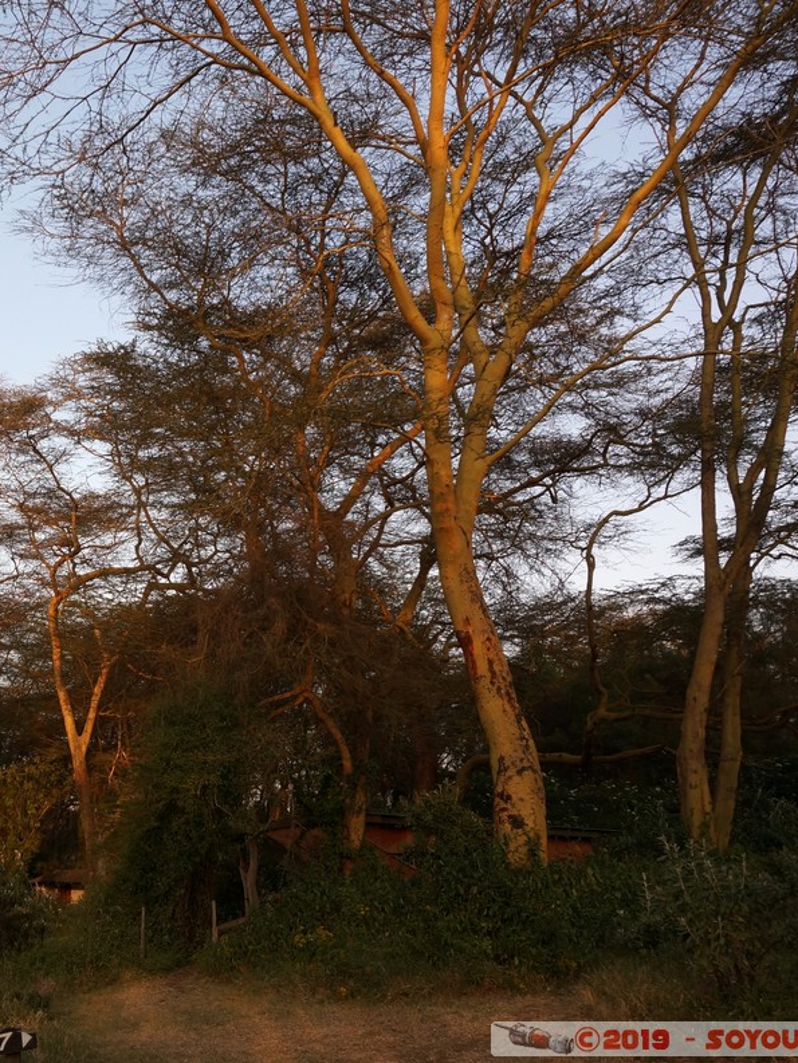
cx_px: 97
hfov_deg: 38.2
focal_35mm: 35
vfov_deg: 52.6
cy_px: 531
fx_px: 1076
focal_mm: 16
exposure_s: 1/250
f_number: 8
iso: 400
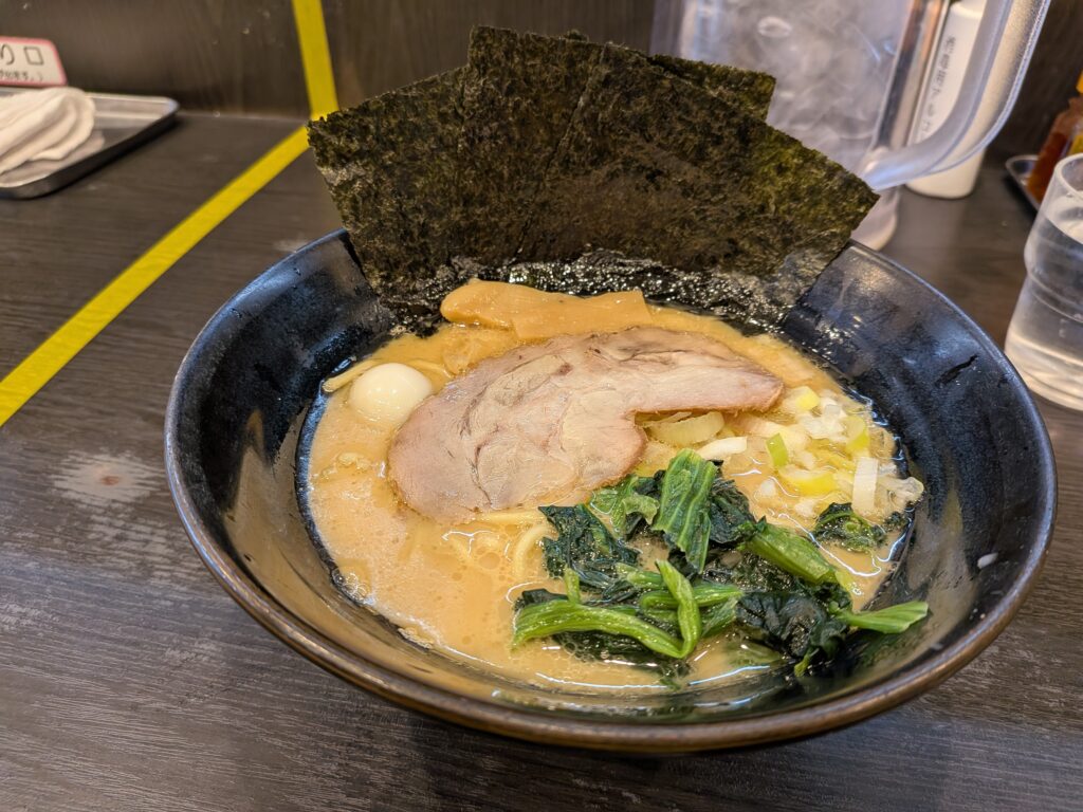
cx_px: 542
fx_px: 751
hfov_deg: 71.6
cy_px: 406
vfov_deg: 56.8
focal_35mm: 24
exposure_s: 1/60
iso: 124
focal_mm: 4.53
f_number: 1.7
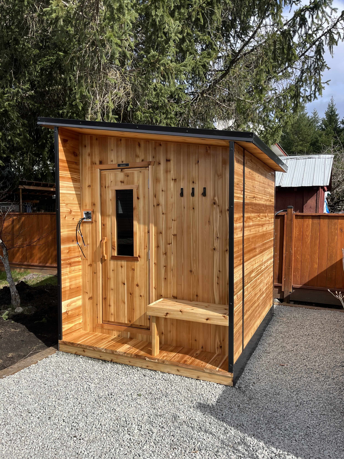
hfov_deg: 53.1
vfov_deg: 67.3
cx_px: 172
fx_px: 345
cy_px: 230
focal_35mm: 26
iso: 50
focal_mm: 5.1
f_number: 1.6
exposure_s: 1/2137
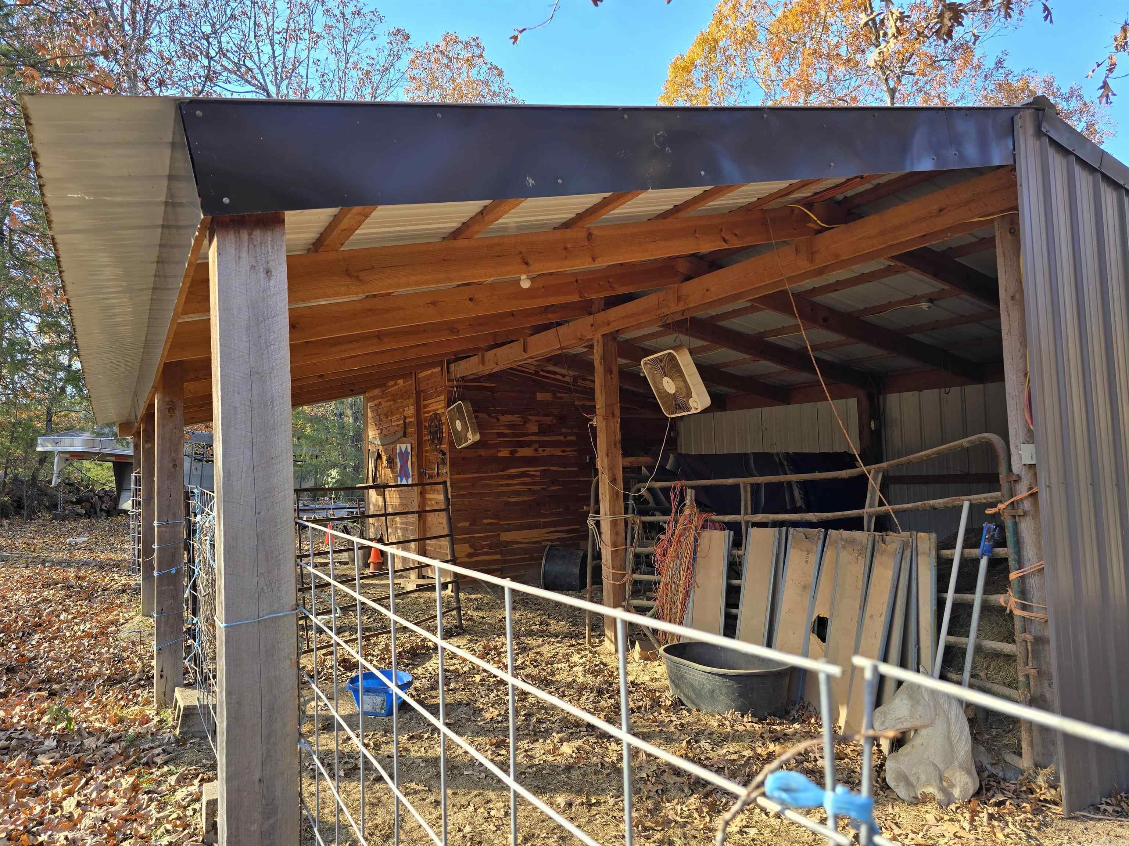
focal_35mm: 23
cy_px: 423
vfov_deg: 58.9
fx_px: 750
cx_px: 564
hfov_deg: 73.9
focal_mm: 6.3
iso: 20
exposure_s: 1/182
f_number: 1.7
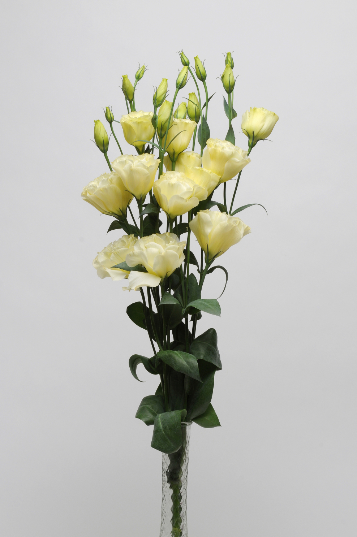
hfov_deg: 12.1
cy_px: 279
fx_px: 1685
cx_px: 180
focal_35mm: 113
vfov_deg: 18.1
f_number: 13
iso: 200
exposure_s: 1/60
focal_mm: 70
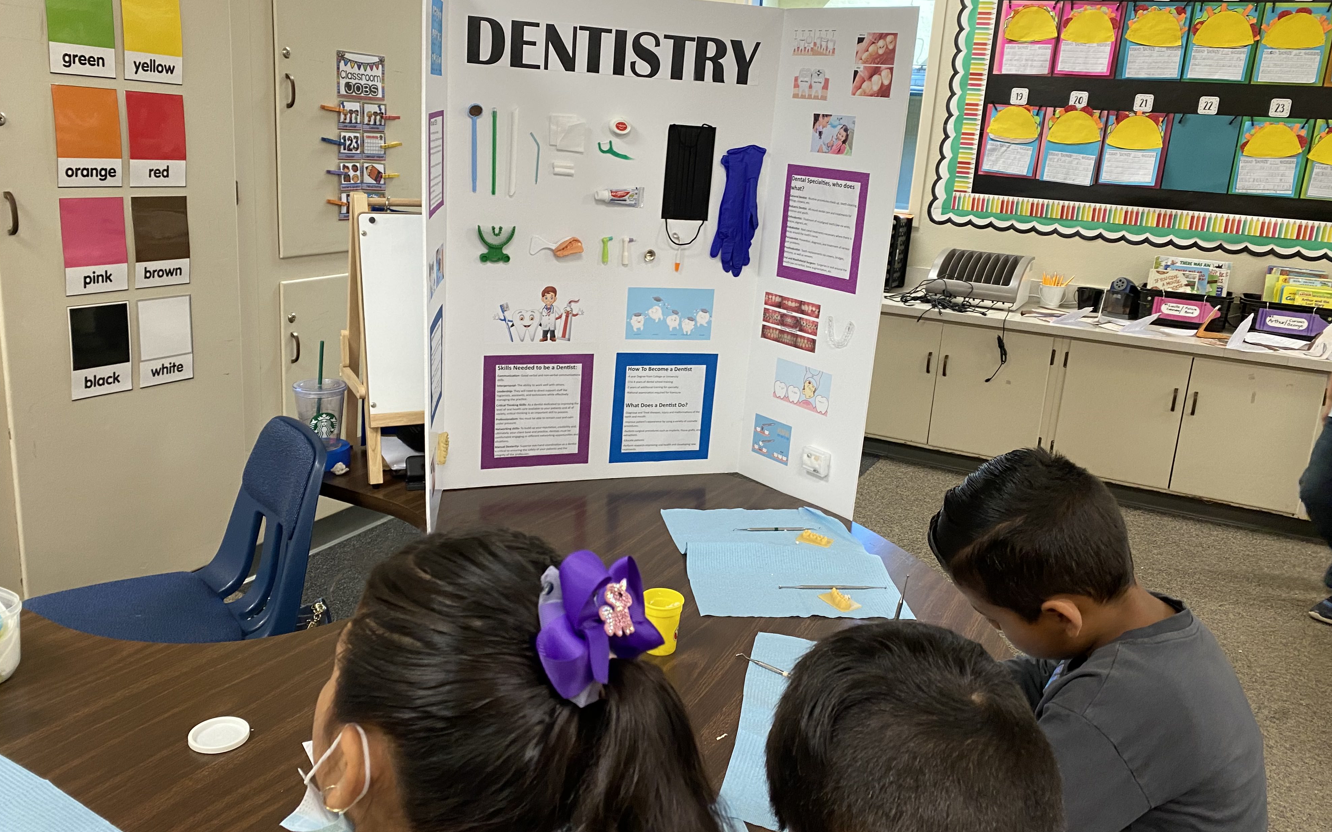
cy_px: 394
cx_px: 656
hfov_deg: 66.5
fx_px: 1016
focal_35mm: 28
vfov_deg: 44.5
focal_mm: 4.25
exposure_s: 1/60
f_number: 1.8
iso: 160
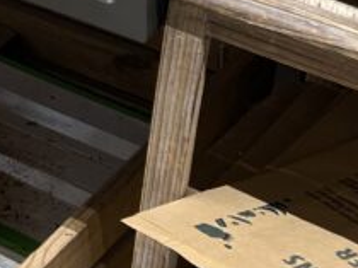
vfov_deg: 11.2
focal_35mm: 127
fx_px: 1312
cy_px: -137
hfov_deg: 14.0
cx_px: -266
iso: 100
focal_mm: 5.7
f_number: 1.5
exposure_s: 1/100
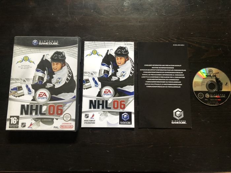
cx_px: 116
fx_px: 187
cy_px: 86
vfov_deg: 49.7
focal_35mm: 28
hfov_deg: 63.4
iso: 80
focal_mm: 4
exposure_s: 1/15
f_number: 1.8
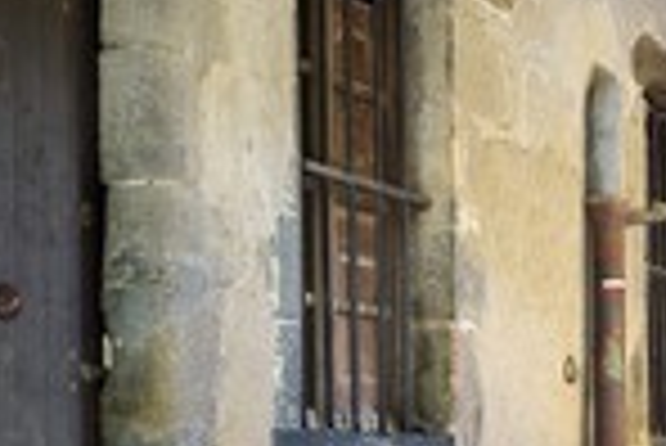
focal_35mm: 99
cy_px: 383
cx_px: 630
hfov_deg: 20.1
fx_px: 1833
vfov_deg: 13.8
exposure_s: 1/40
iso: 800
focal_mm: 35
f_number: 7.1
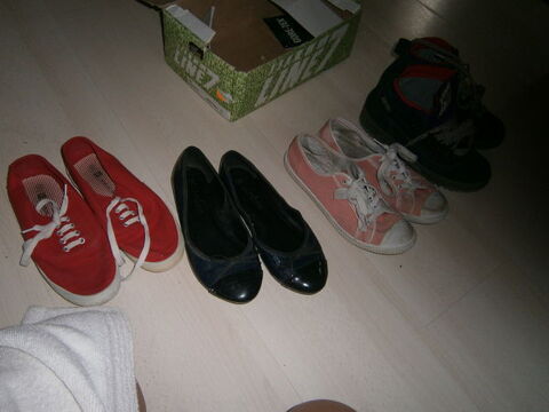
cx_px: 274
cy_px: 206
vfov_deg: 53.1
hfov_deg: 67.3
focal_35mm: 26
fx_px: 412
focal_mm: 4.7
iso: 125
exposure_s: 1/30
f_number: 2.8
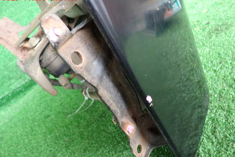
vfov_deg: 47.9
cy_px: 84
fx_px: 176
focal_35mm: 27
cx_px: 122
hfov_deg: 67.4
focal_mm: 4.5
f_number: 2
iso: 200
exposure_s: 1/40
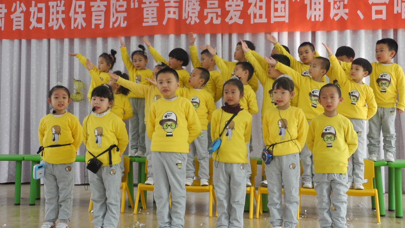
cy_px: 97
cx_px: 204
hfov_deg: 37.9
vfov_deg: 21.8
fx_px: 591
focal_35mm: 55
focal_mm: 10.7
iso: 333
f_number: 3.5
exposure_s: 1/30
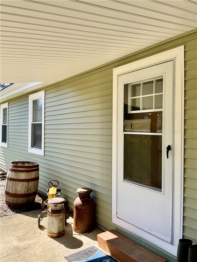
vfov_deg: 61.7
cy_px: 131
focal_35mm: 29
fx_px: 220
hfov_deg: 48.2
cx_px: 98
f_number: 1.8
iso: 16
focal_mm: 3
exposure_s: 1/580
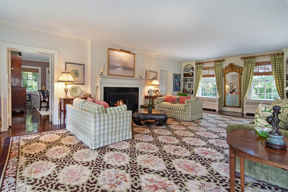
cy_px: 96
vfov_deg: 72.0
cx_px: 144
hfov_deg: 95.0
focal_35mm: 16
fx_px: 132
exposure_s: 1/50
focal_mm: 11
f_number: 8
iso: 640
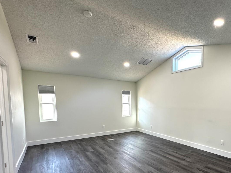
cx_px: 163
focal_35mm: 21
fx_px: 140
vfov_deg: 62.1
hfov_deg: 75.1
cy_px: 114
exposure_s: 1/120
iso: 320
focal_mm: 2.22
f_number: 2.2
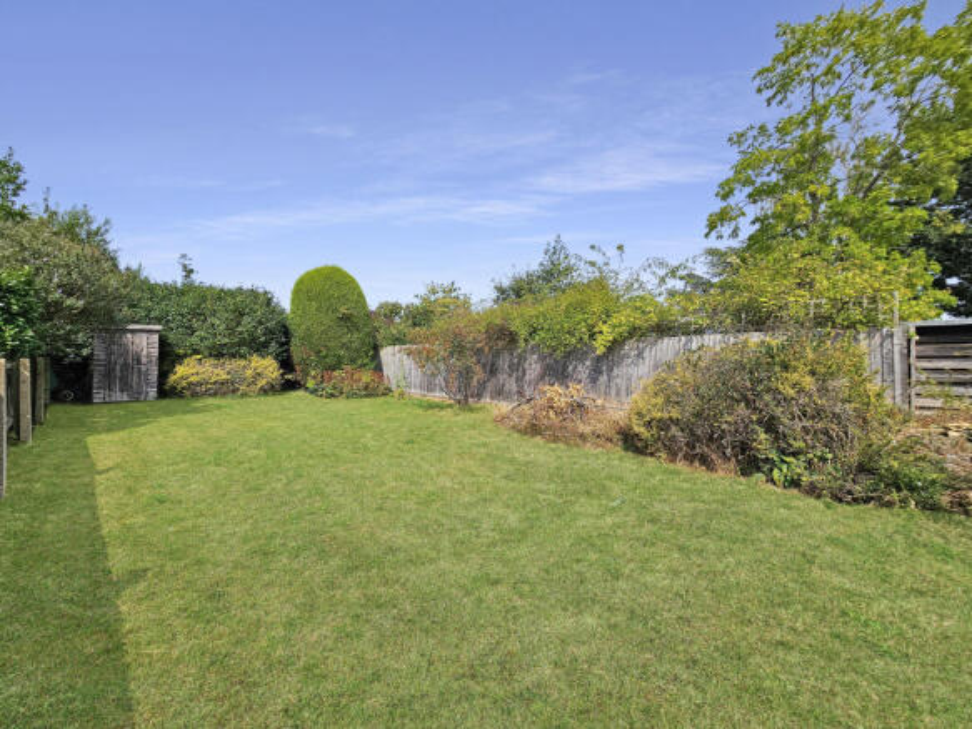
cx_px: 486
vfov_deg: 89.9
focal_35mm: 13
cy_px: 364
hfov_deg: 106.2
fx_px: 365
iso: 50
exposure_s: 1/2708
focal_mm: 2.2
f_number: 2.2
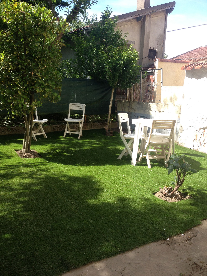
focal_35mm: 35
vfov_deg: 52.6
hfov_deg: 40.7
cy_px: 138
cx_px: 104
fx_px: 279
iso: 50
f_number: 2.4
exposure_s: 1/497
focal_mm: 4.28
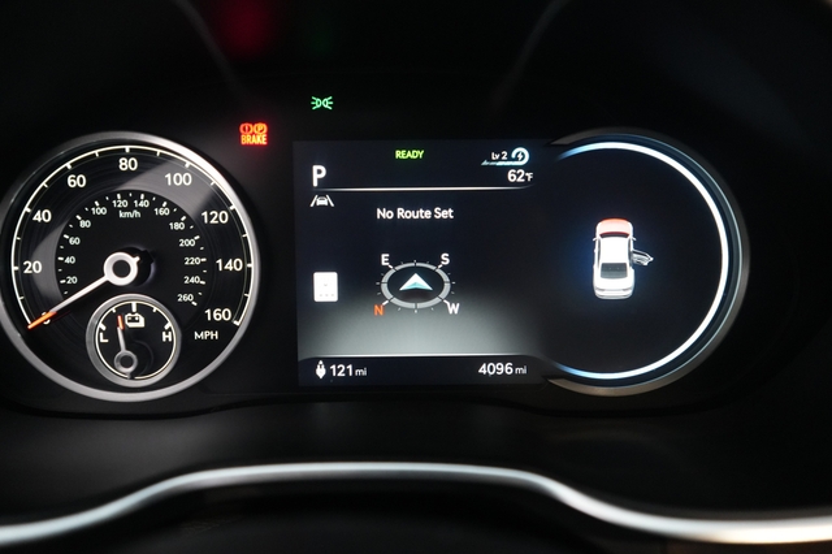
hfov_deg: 65.5
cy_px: 277
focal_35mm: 28
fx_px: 647
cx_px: 416
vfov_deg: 46.4
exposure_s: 1/60
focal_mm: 28
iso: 5000
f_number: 2.8
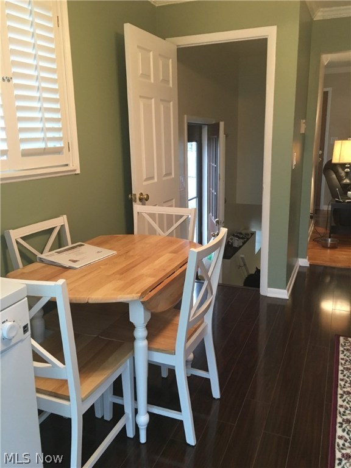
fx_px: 392
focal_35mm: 29
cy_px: 234
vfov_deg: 61.7
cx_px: 176
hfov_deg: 48.2
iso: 125
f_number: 2.2
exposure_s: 1/30
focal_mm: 4.15
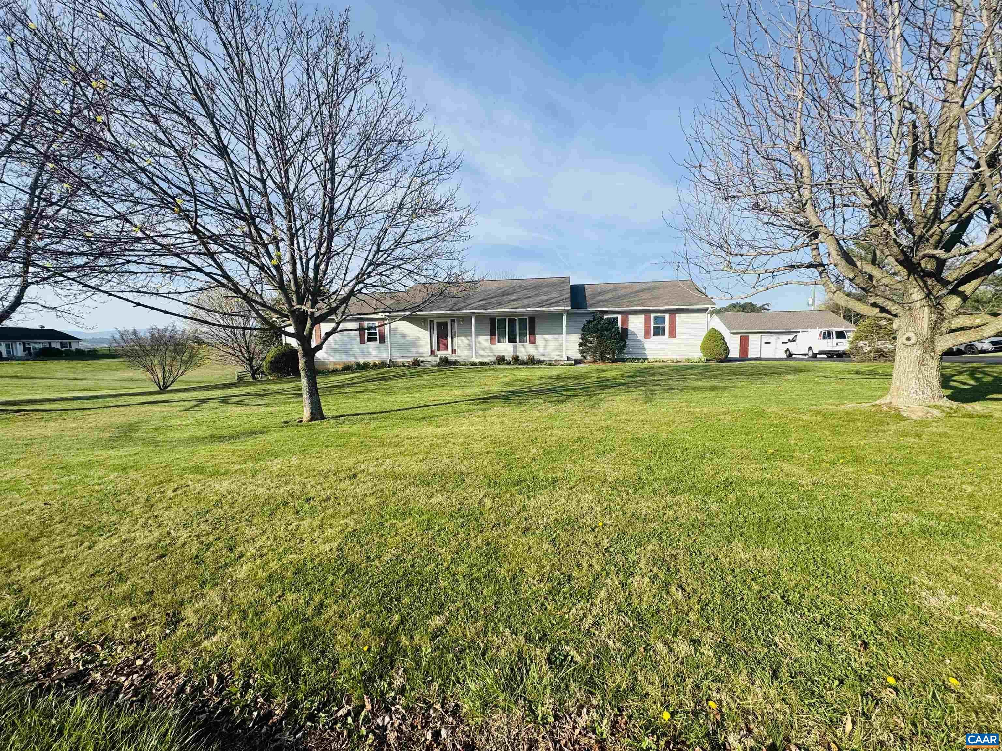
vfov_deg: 85.7
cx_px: 501
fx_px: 405
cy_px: 376
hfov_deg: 102.1
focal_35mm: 14
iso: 50
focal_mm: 2.22
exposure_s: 1/1477
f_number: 2.2
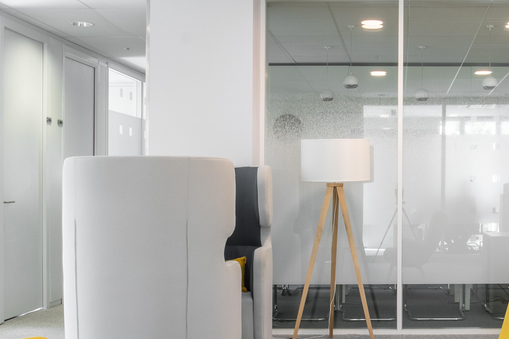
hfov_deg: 33.9
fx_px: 806
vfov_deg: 23.7
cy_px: 227
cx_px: 415
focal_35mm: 57
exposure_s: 1/30
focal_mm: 17
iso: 200
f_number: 11
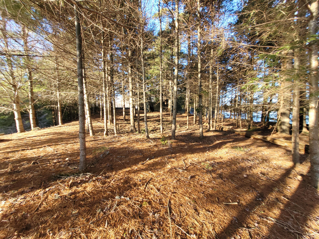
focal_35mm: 13
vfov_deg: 89.9
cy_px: 120
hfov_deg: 106.2
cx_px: 160
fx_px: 120
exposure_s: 1/100
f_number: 2.2
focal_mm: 1.74
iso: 50
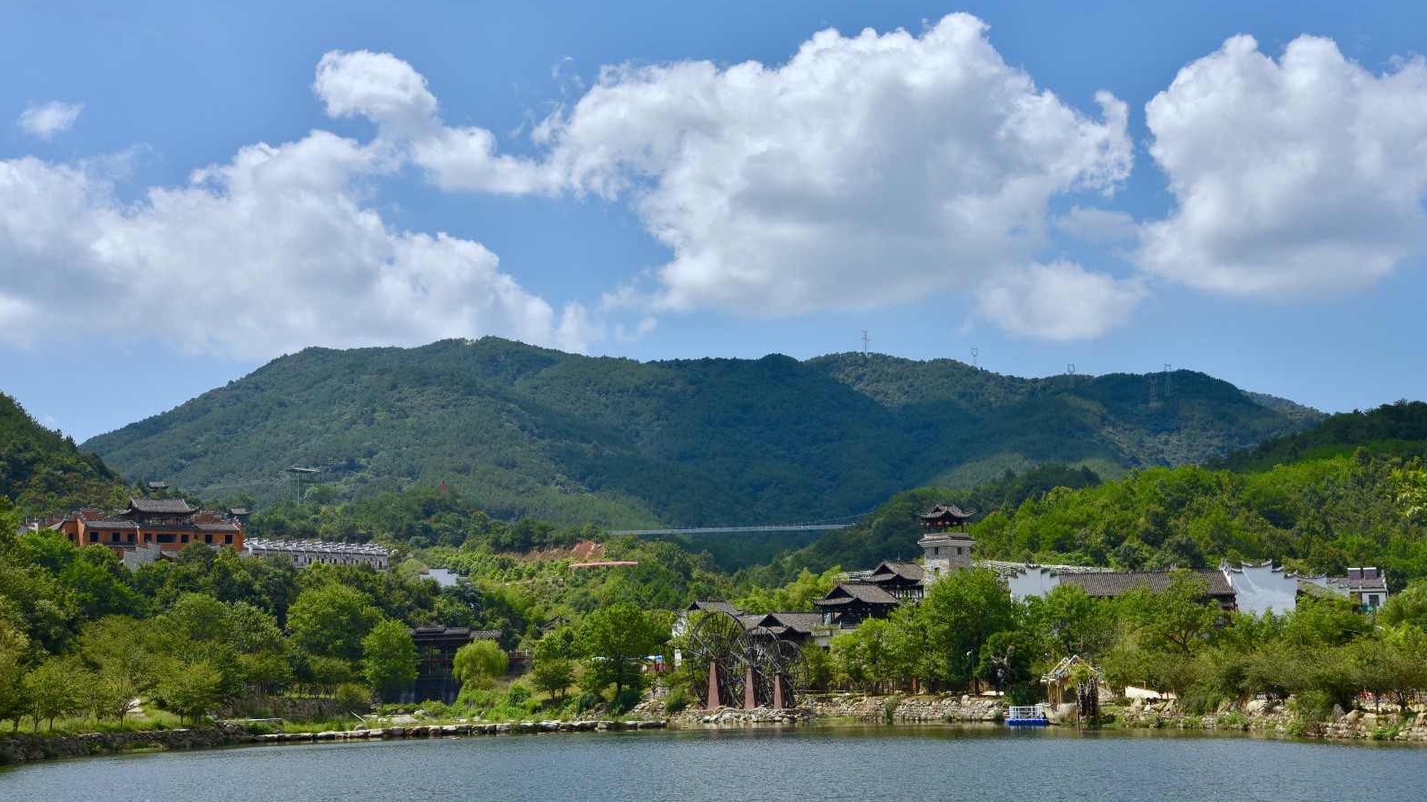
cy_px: 405
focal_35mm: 55
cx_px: 709
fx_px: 2081
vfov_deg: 21.8
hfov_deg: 37.9
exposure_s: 1/400
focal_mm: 52
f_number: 10
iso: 200
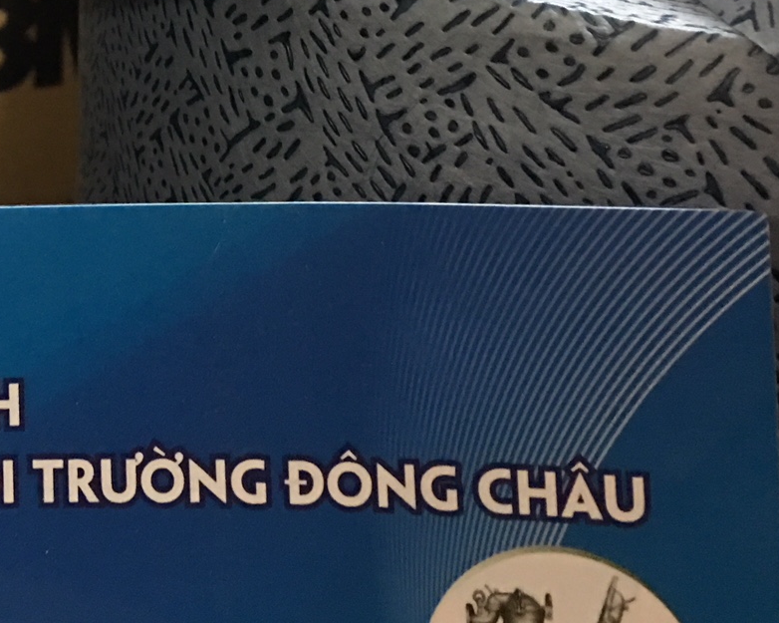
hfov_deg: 25.3
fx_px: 1682
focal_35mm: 73
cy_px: -107
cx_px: 89
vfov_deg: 19.8
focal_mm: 4.15
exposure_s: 1/4
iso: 64
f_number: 2.2
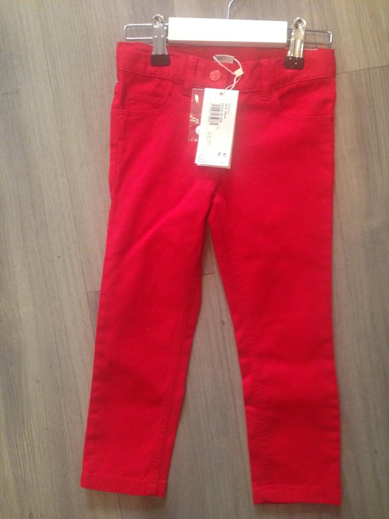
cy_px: 260
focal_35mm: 33
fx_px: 495
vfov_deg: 55.4
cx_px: 194
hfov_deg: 42.9
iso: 250
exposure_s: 1/20
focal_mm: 4.12
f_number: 2.4
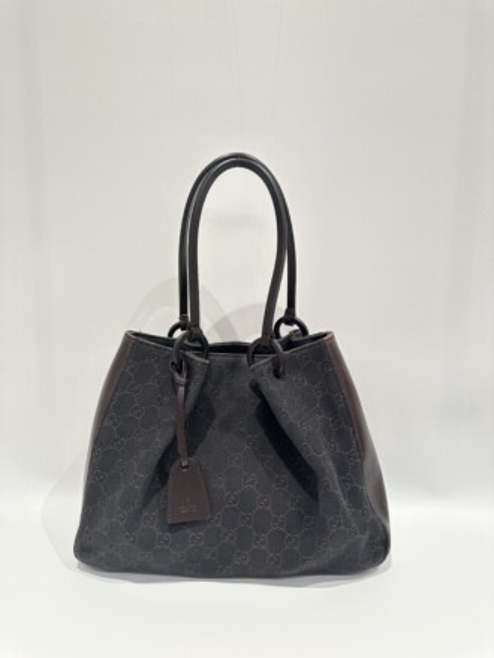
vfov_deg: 71.6
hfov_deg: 56.8
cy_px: 329
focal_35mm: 24
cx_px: 247
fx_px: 457
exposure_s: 1/50
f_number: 1.78
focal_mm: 6.86
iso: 125
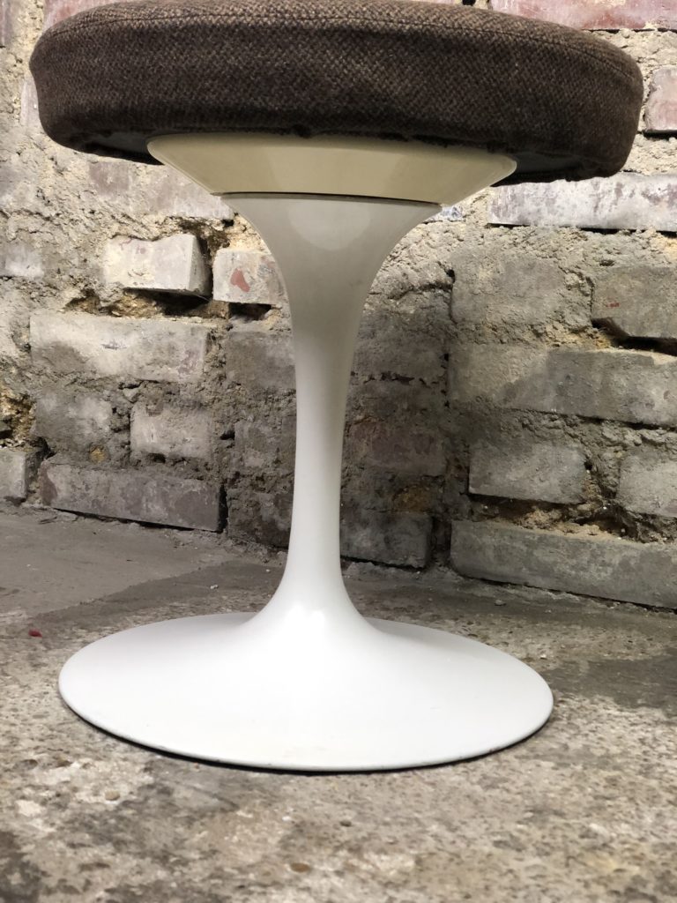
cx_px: 338
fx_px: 1356
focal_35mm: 52
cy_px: 452
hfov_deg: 28.0
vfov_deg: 36.8
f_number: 2.4
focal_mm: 6
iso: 125
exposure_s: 1/50
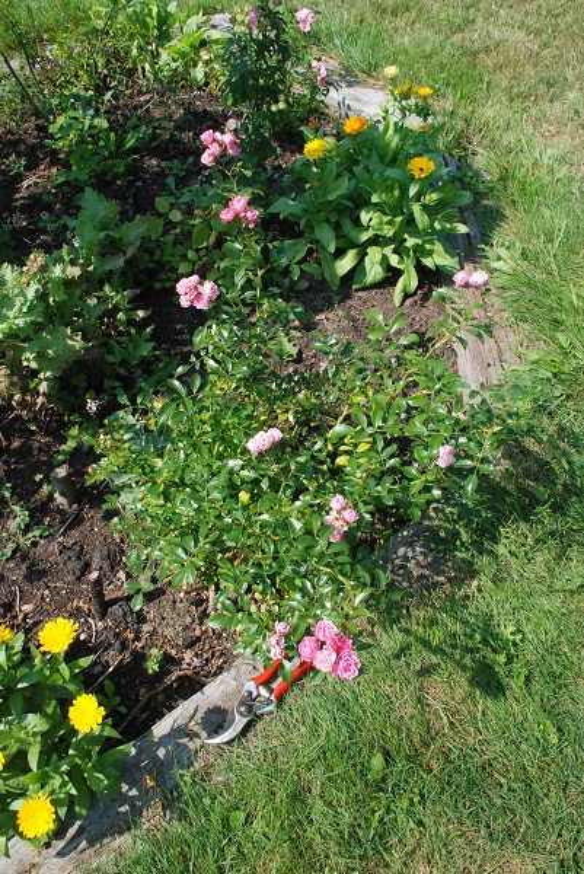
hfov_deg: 43.7
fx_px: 729
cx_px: 292
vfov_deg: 61.9
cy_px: 437
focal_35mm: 30
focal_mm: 20
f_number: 10
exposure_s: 1/250
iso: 400
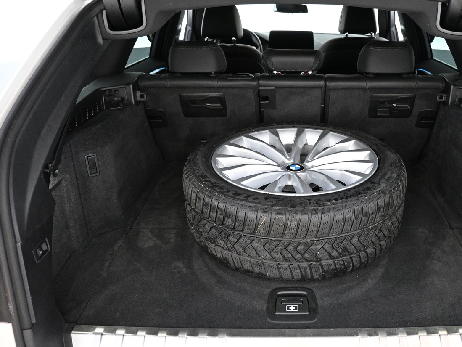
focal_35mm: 34
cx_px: 297
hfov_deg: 53.2
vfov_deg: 41.8
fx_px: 454
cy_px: 193
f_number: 3.5
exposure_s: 1/25
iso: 1600
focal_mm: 16
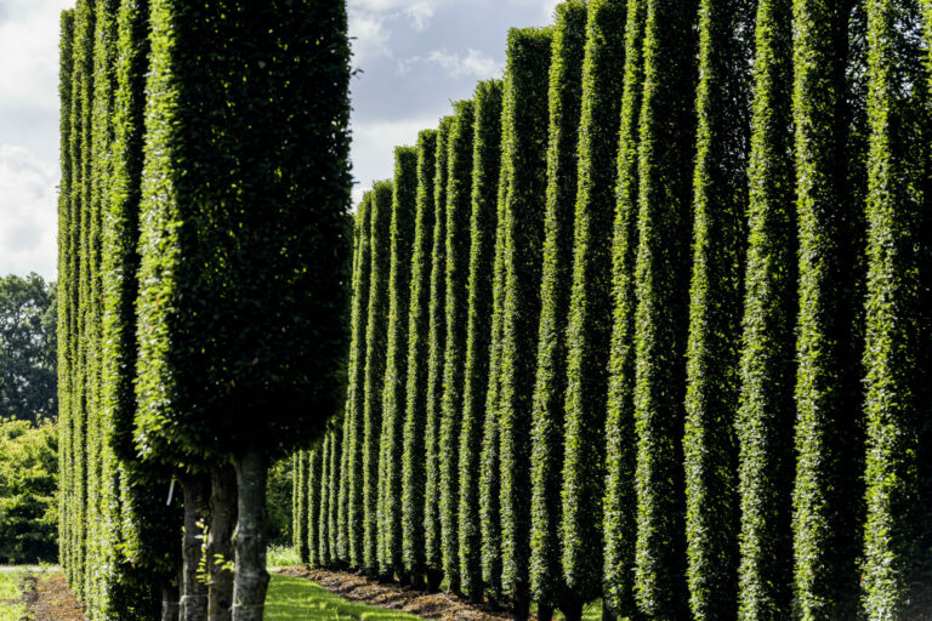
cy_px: 310
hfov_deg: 12.5
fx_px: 4271
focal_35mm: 165
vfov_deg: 8.3
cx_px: 466
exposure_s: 1/250
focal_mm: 165
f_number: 8
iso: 200
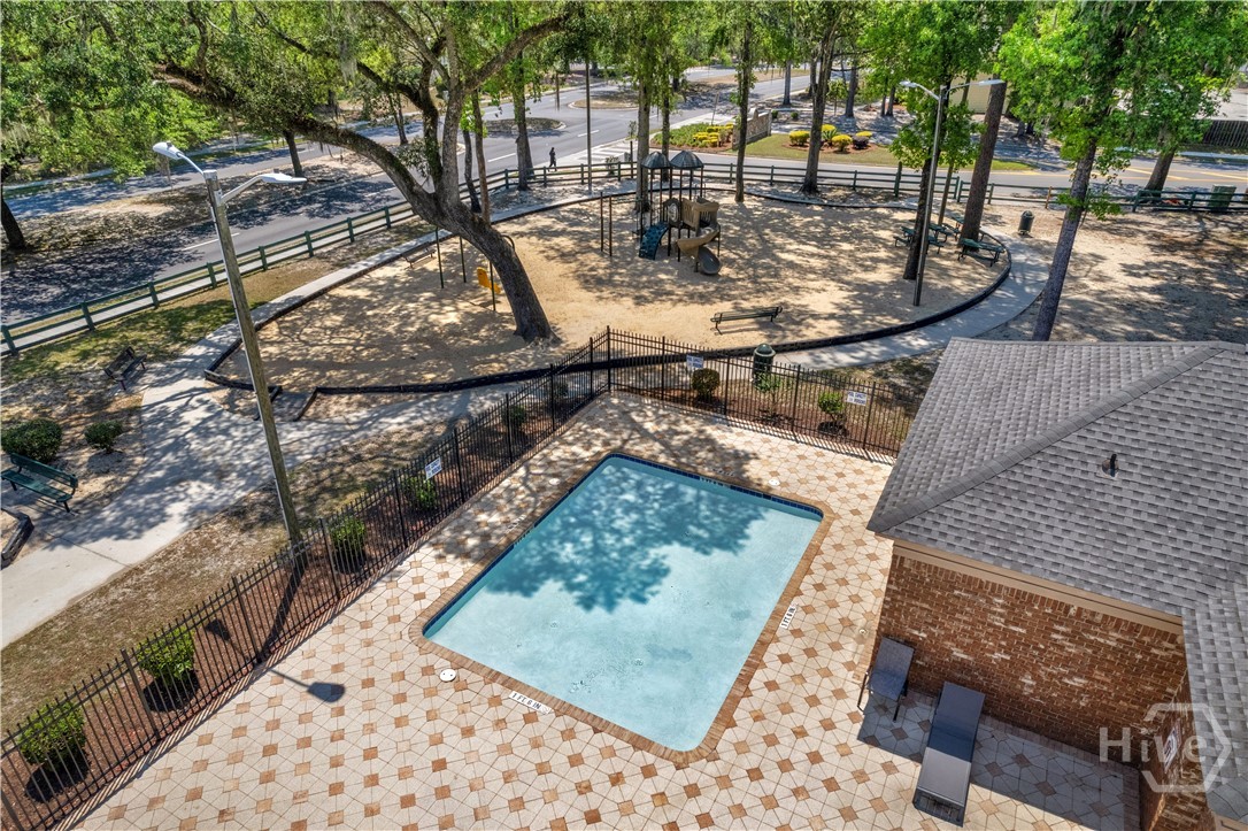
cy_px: 416
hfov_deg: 78.6
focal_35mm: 22
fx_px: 762
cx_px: 624
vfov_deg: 57.2
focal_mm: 8.38
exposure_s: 1/4000
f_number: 2.8
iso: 100
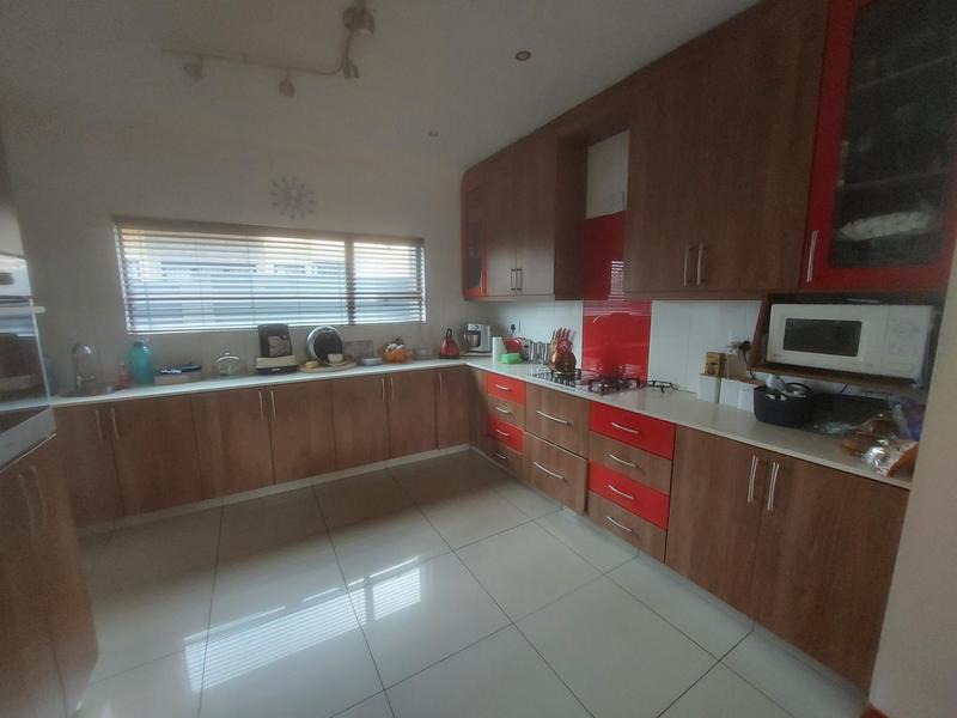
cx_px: 478
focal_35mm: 13
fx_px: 359
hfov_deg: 106.2
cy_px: 359
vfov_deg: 89.9
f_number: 2.2
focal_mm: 1.74
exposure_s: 1/50
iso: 250
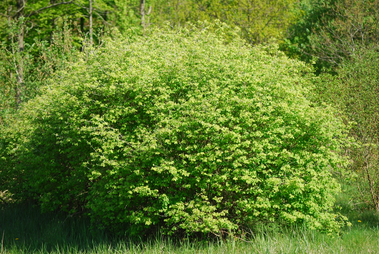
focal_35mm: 124
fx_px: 1307
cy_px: 127
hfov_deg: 16.5
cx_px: 188
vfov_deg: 11.1
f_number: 8
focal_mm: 82
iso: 200
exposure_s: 1/400
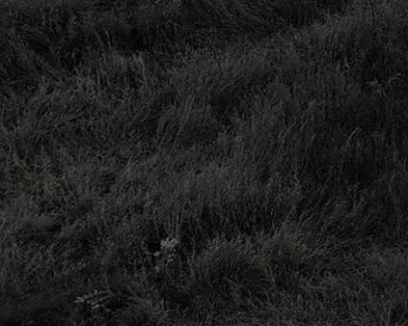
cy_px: -525
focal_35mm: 170
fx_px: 2052
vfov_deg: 8.2
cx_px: 1163
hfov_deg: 9.3
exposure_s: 1/120
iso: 100
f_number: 2.8
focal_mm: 12.29
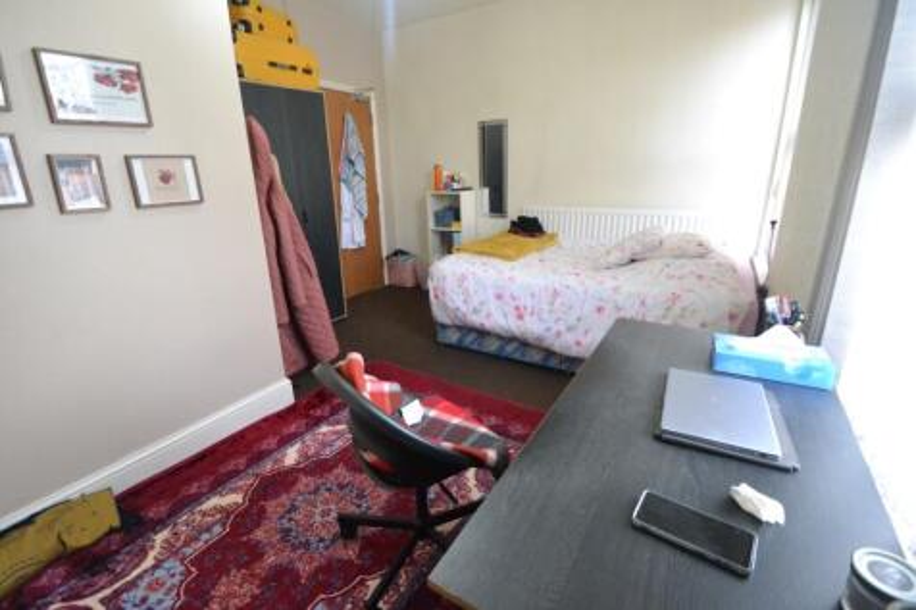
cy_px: 305
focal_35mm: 15
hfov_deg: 100.4
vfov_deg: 77.3
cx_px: 458
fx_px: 382
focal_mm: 10
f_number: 3.5
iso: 3200
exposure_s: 1/40
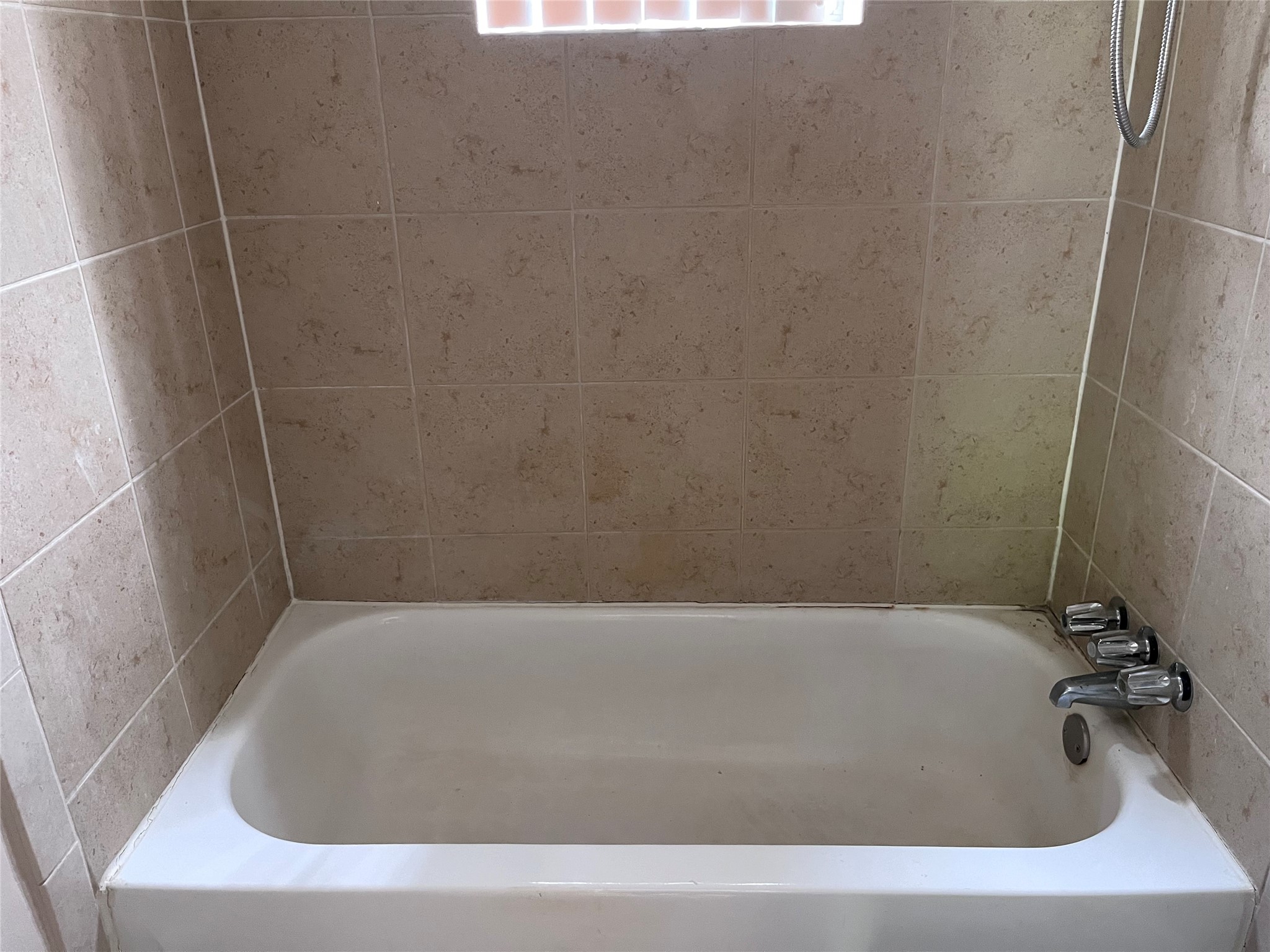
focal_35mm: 26
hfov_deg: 67.3
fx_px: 954
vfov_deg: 53.1
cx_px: 635
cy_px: 476
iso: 500
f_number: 1.6
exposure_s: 1/49
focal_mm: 5.1
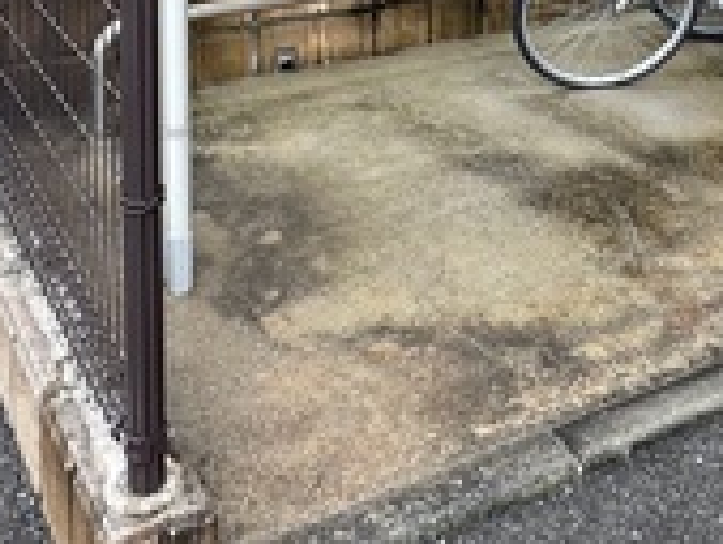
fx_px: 1212
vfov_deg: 22.1
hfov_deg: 32.5
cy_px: -203
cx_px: 548
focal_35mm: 58
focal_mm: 2.22
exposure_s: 1/156
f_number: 2.2
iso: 40
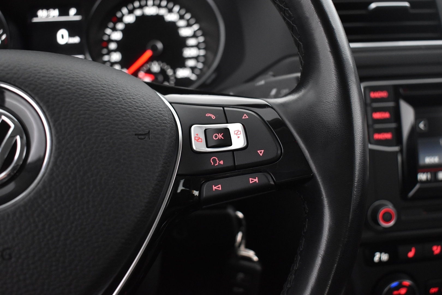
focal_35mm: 39
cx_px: 221
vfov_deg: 34.2
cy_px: 148
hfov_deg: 49.6
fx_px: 479
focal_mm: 26
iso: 3200
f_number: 4
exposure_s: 1/40
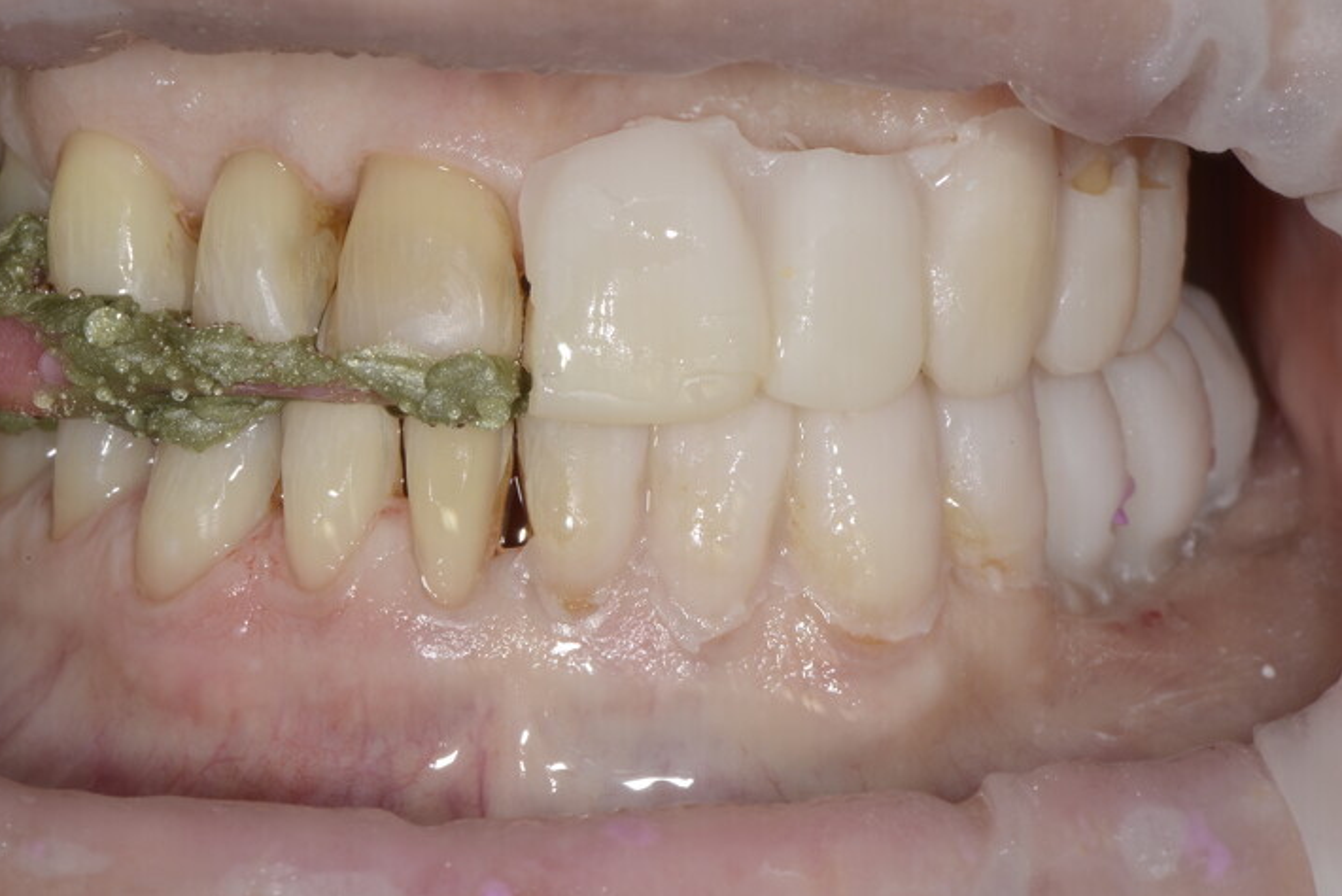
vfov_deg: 10.3
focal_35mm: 133
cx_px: 500
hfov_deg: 15.4
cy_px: 380
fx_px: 4960
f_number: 40
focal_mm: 105
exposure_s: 1/60
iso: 200
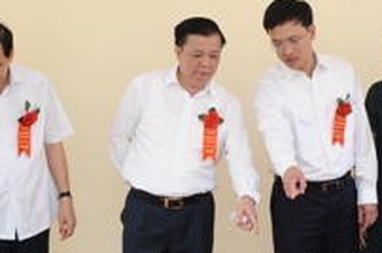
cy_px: 153
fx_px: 1420
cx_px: 241
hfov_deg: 15.3
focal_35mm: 134
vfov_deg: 10.2
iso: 800
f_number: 5.6
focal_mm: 50
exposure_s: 1/200
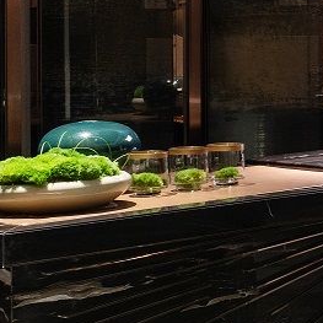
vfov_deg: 12.2
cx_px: 896
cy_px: -19
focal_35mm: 141
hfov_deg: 10.0
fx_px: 1489
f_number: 9
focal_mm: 24
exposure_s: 2
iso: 200
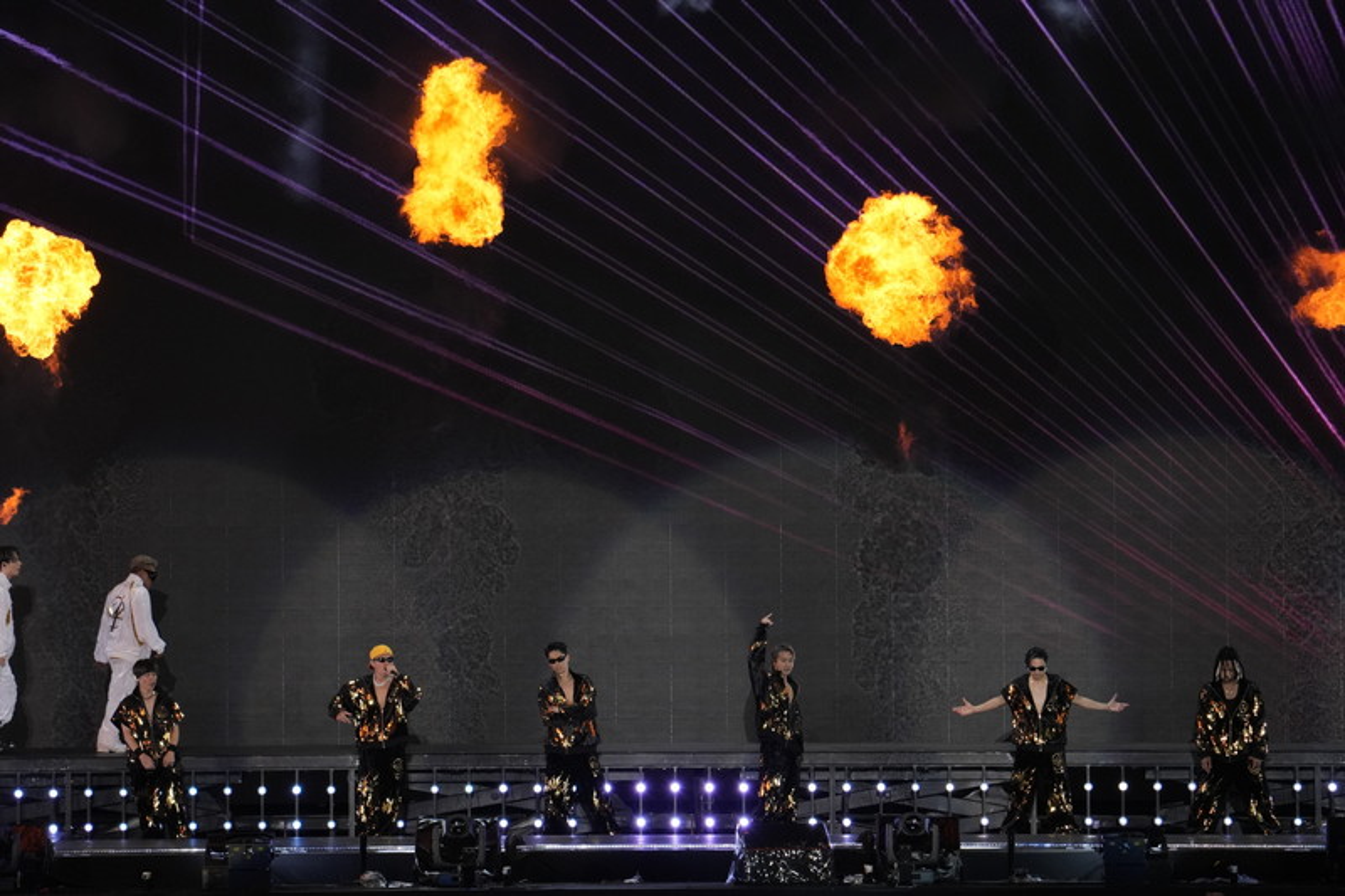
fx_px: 19086
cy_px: 448
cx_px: 672
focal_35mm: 511
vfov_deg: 2.7
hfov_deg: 4.0
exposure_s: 1/400
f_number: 6.3
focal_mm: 341
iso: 1000
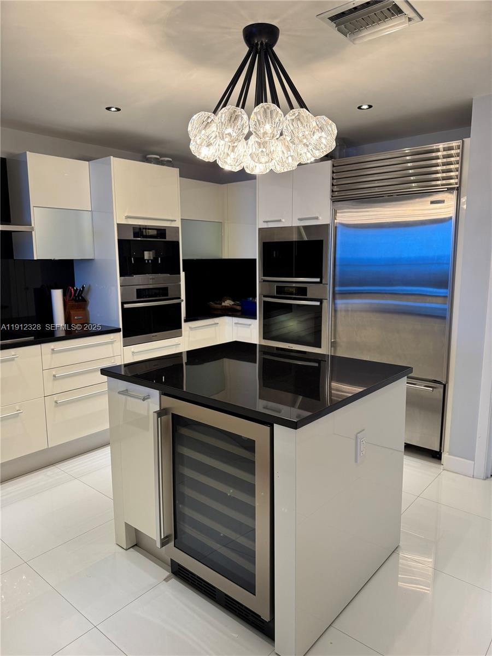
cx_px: 246
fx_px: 455
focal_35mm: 24
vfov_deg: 71.6
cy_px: 328
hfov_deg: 56.8
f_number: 1.78
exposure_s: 1/60
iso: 125
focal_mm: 6.76
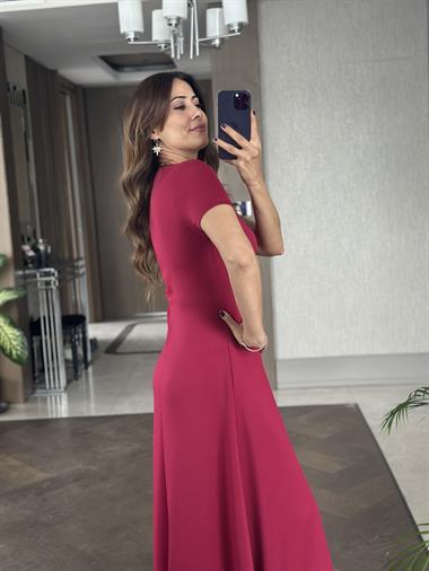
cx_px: 214
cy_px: 286
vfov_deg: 39.6
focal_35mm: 48
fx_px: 792
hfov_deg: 30.3
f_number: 1.78
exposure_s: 1/60
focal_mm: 6.86
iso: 320
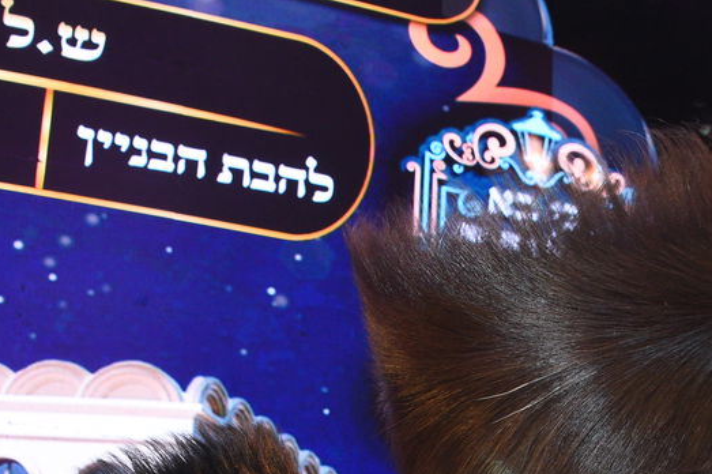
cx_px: 489
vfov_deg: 17.0
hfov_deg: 26.8
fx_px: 1482
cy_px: 634
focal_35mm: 75
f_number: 5.6
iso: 1600
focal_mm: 28
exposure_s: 1/100
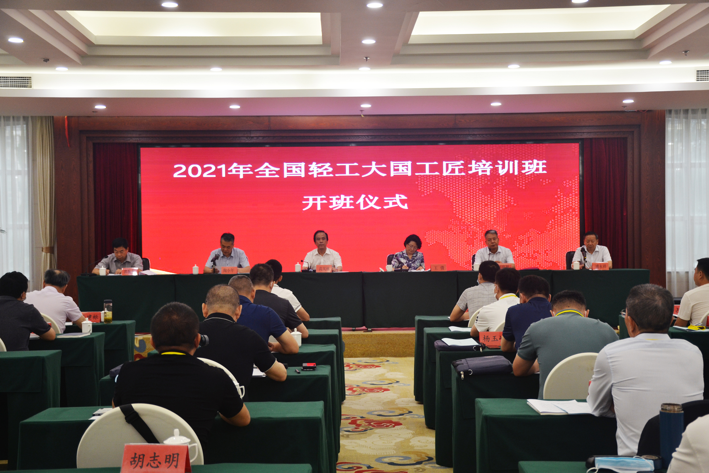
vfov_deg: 23.8
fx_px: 1122
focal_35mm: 57
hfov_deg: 35.1
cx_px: 354
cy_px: 236
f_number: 4.2
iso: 400
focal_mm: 38
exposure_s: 1/60
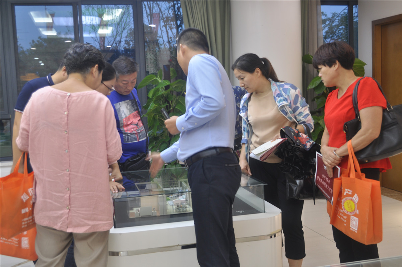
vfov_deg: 31.8
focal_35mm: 42
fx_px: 468
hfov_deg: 46.4
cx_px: 201
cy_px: 134
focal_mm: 28
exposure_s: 1/6
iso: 200
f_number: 4.5
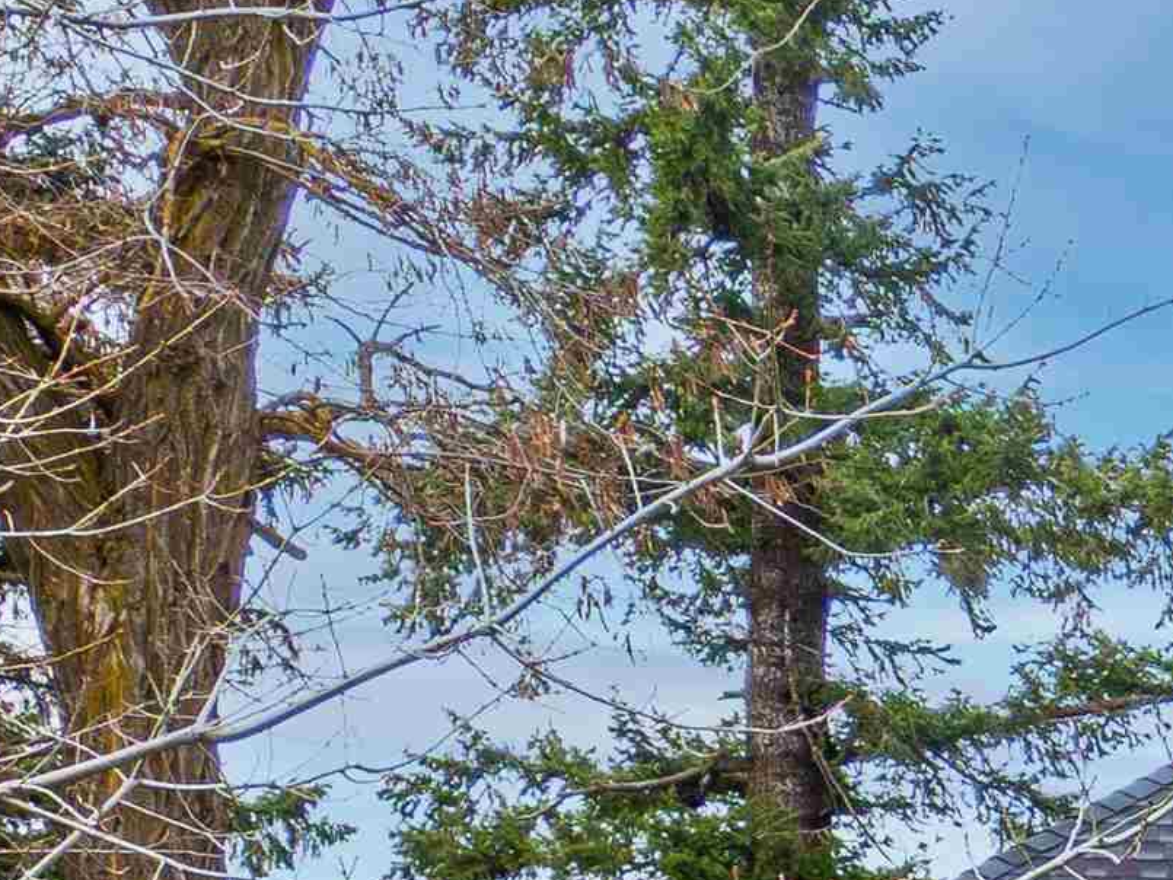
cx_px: 2104
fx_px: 5558
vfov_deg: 8.7
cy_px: 1482
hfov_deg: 11.2
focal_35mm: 164
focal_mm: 7.39
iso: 100
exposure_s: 1/200
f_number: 3.6
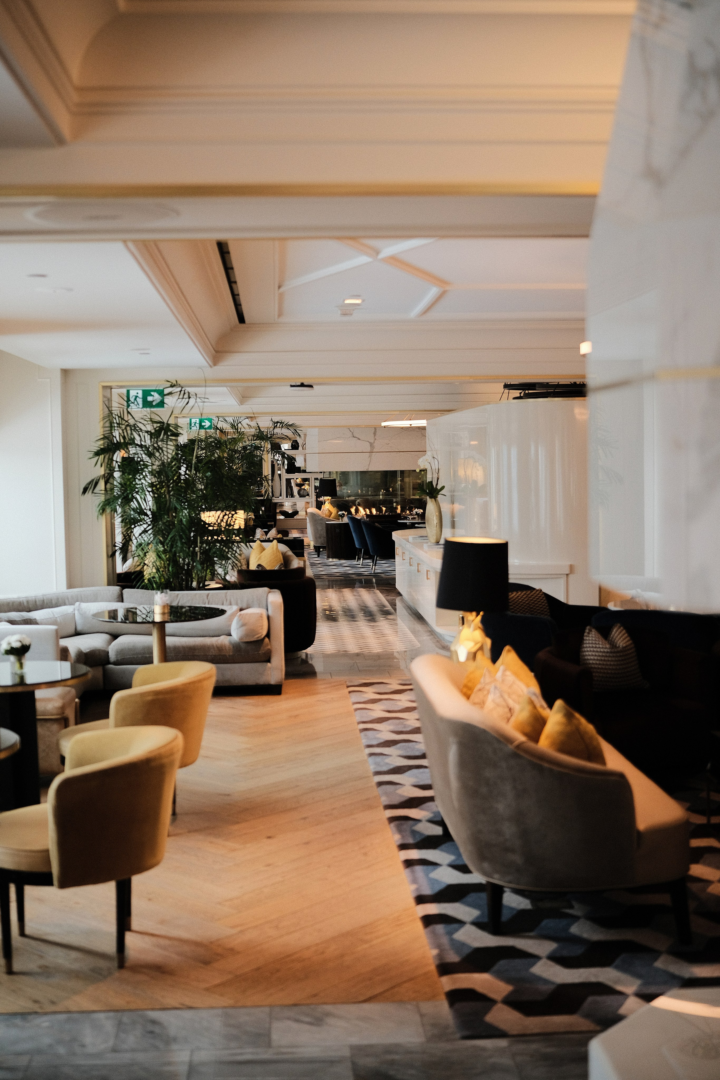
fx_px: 1230
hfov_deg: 32.6
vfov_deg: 47.4
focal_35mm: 41
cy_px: 540
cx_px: 360
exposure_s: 1/480
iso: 640
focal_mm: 27
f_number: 1.2
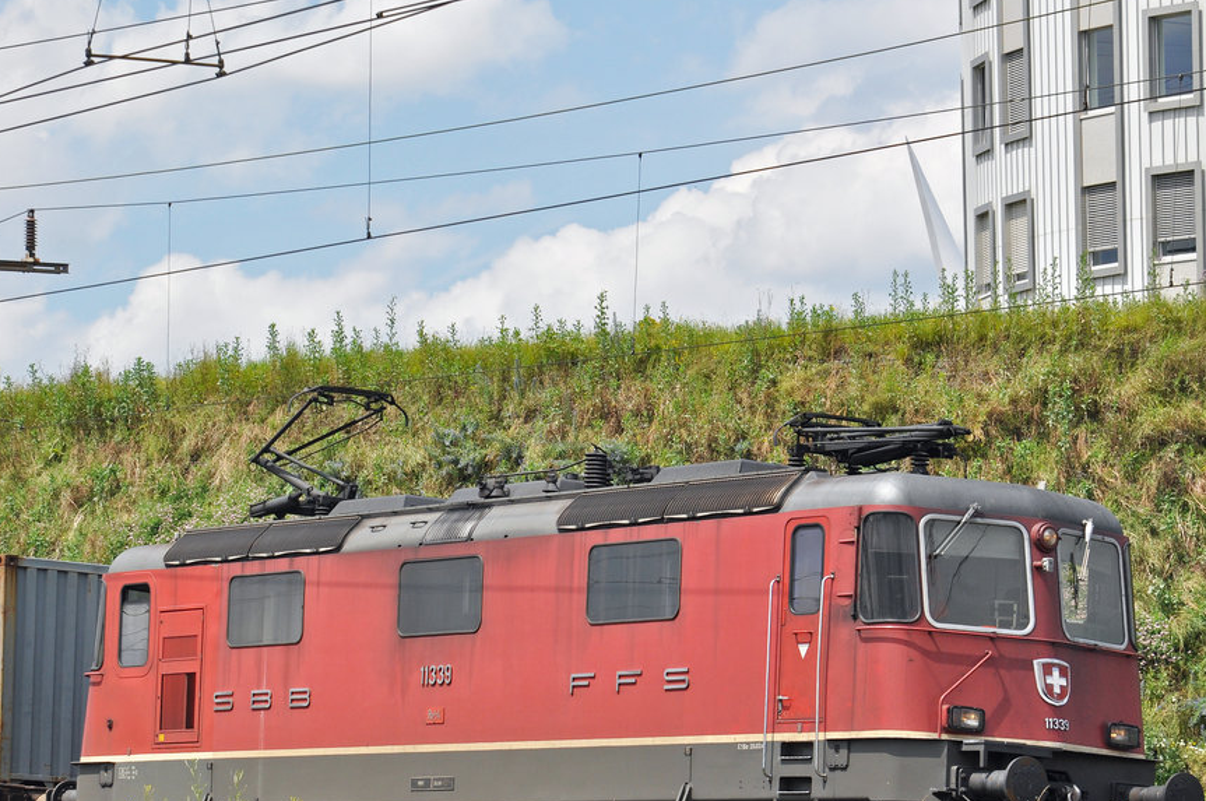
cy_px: 547
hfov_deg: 14.1
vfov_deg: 9.4
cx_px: 639
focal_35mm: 146
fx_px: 4885
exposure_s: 1/1000
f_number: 6.3
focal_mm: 70
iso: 250
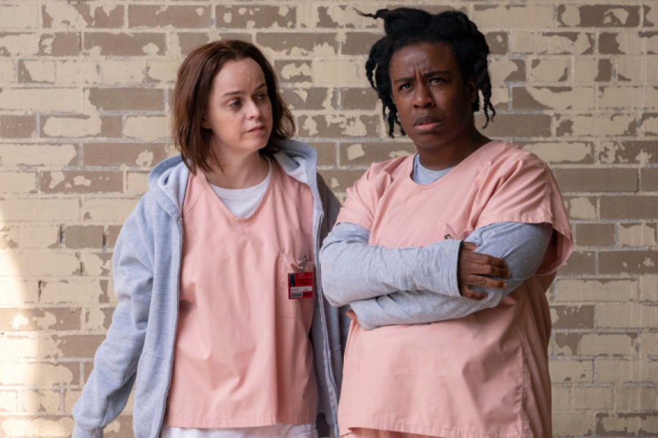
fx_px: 2302
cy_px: 219
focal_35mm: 126
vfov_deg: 10.9
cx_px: 323
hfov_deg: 16.3
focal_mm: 80.4
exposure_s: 1/400
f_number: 5.6
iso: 1000
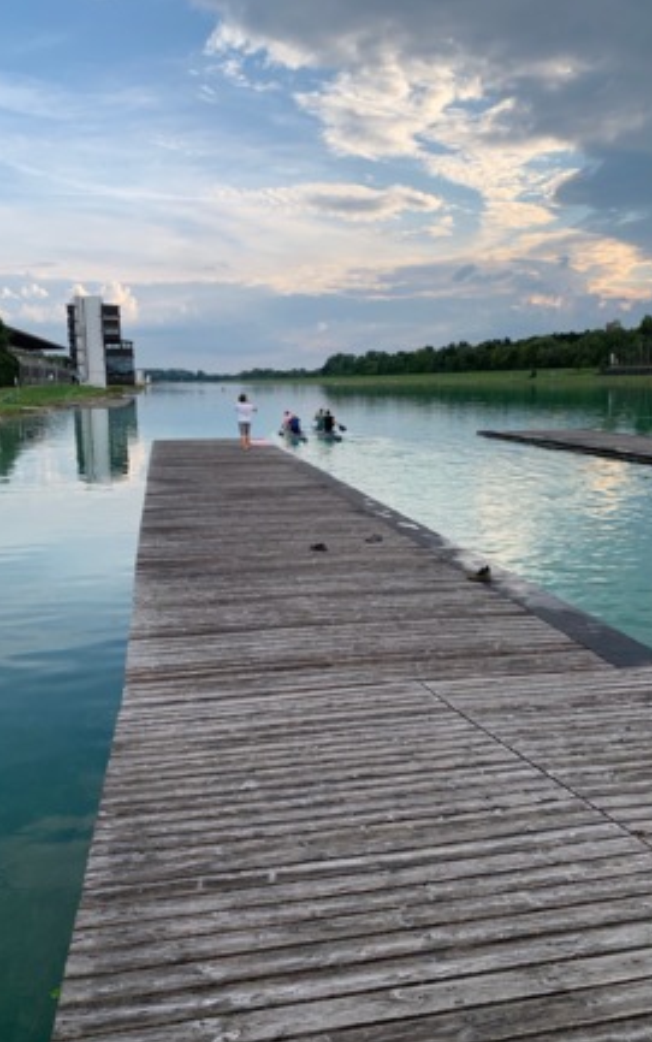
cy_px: 525
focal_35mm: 28
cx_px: 310
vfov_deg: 66.4
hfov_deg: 44.6
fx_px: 795
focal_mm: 4.25
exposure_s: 1/1176
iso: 25
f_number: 1.8
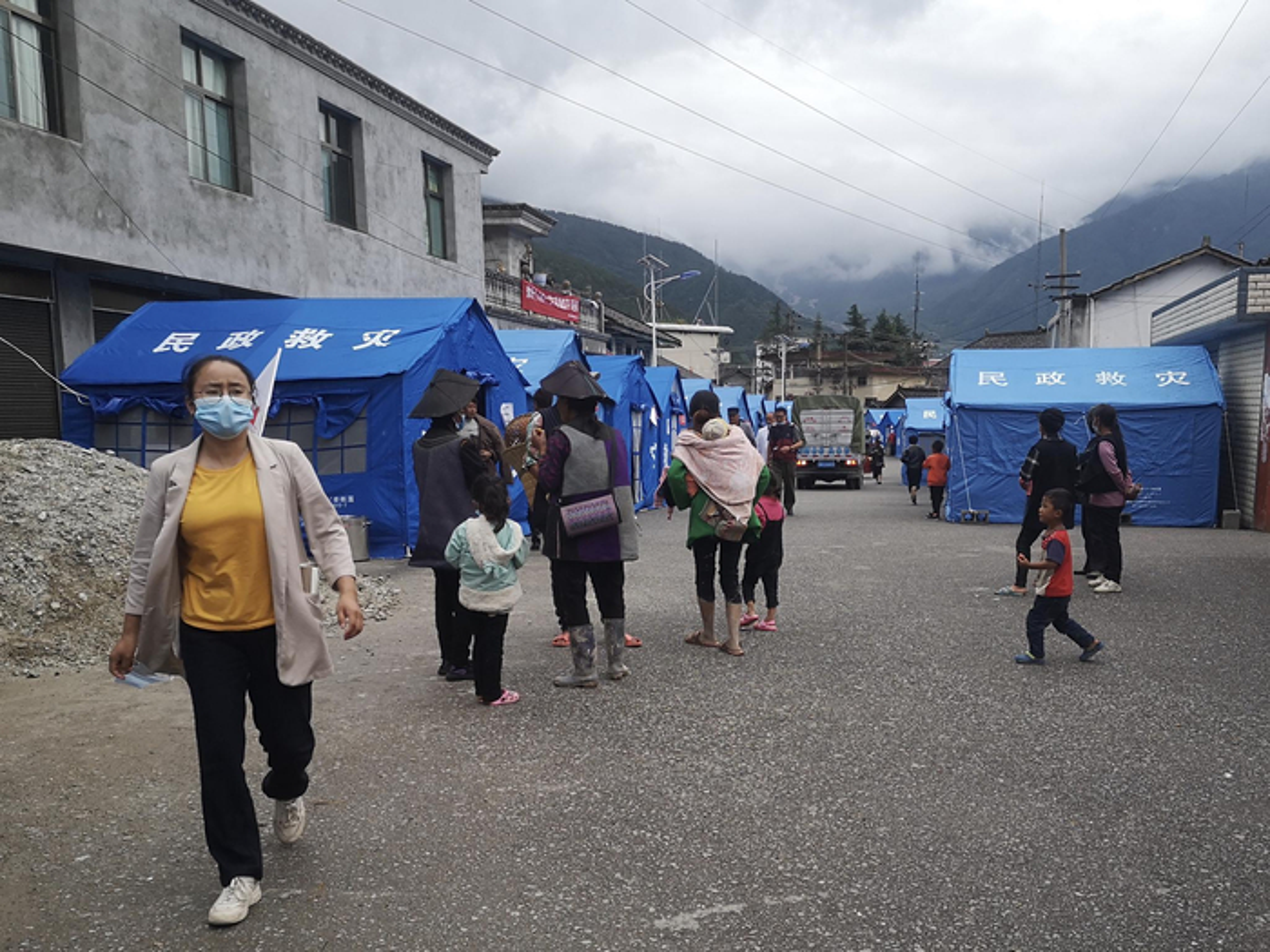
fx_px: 991
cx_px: 635
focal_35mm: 27
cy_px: 476
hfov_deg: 65.3
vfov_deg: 51.4
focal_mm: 3.95
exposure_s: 1/1692
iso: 50
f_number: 1.8
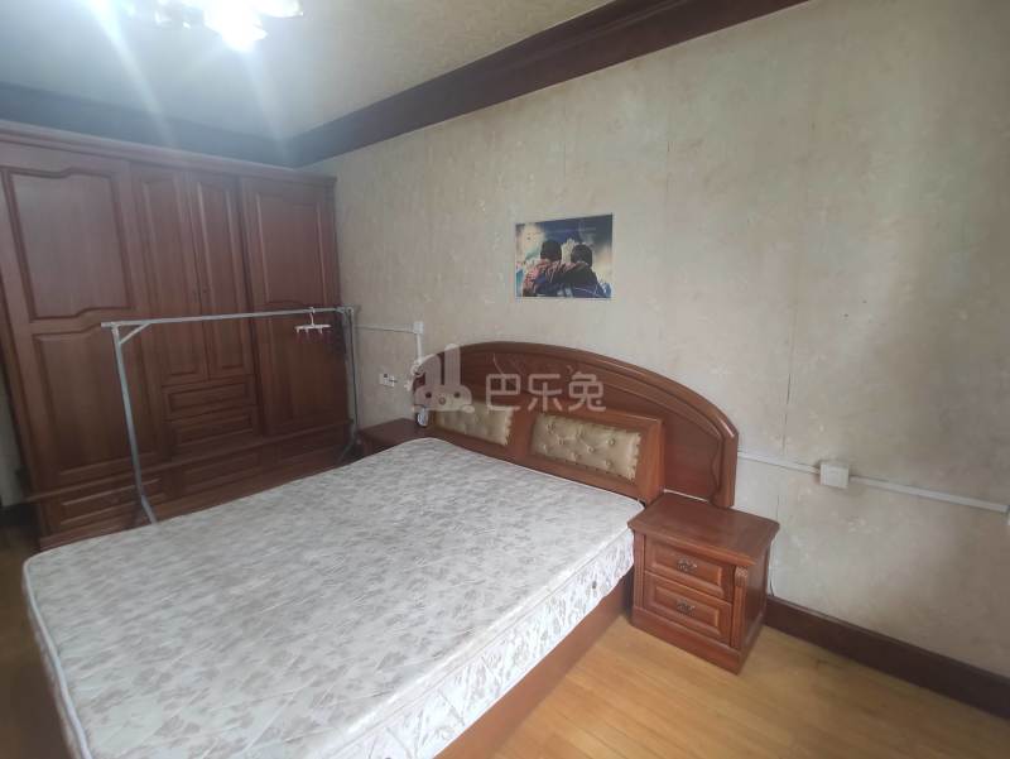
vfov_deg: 81.8
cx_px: 505
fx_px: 438
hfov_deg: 98.1
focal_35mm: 15
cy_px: 380
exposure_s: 1/33
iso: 490
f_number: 2.2
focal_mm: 2.25
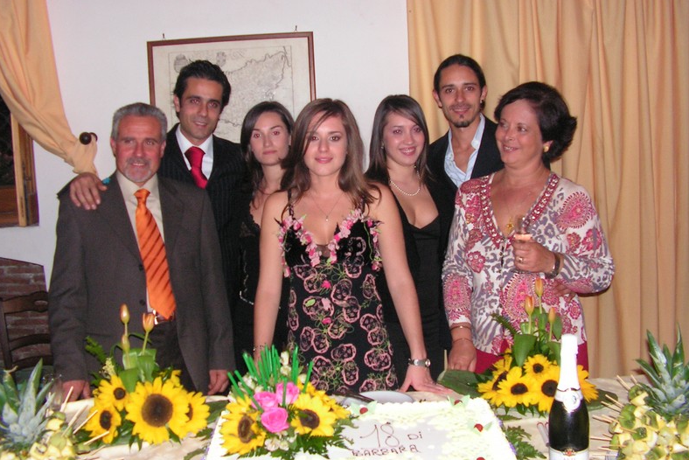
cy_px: 220
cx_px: 347
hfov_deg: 50.7
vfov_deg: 35.1
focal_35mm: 38
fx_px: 728
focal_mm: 6
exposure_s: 1/40
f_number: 3.2
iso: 200
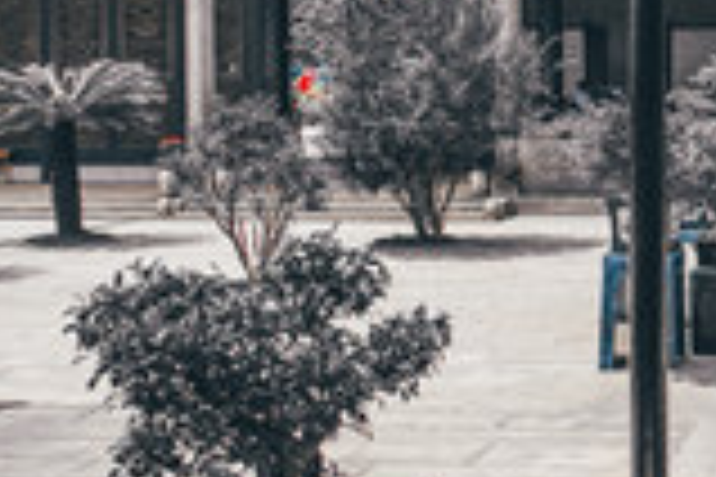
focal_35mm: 64
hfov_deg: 26.6
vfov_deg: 21.0
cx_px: 932
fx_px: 1273
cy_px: 112
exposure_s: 1/200
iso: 100
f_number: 6.3
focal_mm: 17
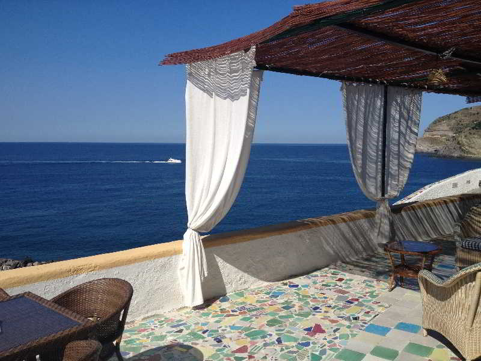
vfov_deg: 40.7
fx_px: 486
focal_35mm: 35
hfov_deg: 52.6
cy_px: 180
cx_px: 240
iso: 50
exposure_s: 1/3067
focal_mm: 4.28
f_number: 2.4
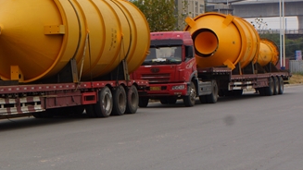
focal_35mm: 102
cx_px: -26
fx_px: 820
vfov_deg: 11.9
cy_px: 49
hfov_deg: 20.1
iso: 100
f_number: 11
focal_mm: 29
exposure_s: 1/100
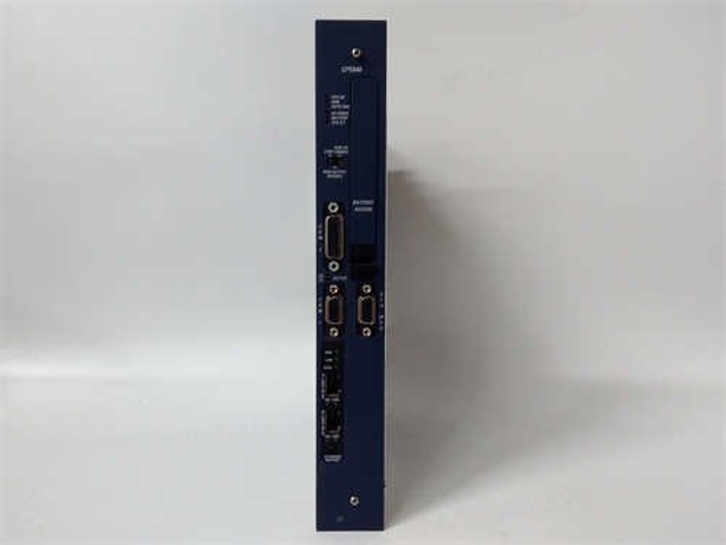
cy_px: 272
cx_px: 363
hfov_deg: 65.3
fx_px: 566
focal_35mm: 27
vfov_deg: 51.4
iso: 445
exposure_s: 1/33
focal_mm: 3.79
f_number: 2
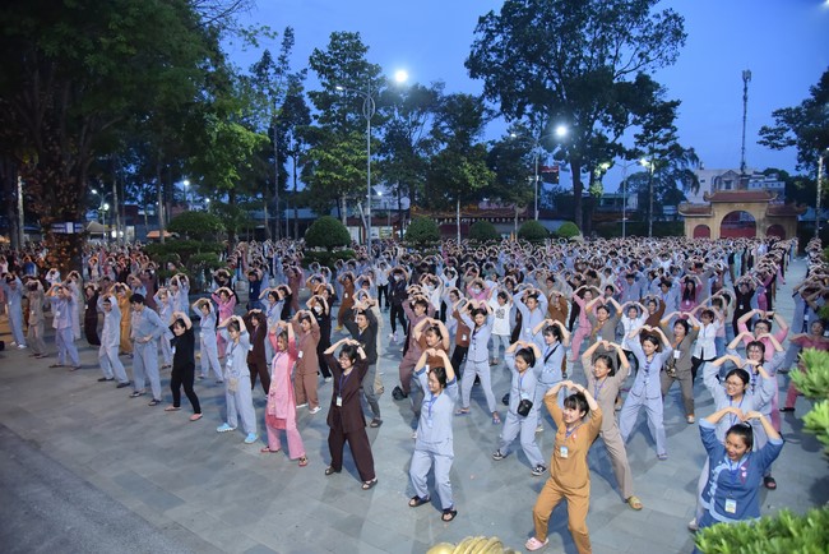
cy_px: 277
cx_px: 414
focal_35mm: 24
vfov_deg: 53.2
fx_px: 553
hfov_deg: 73.7
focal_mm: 24
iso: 2500
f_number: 4
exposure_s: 1/125
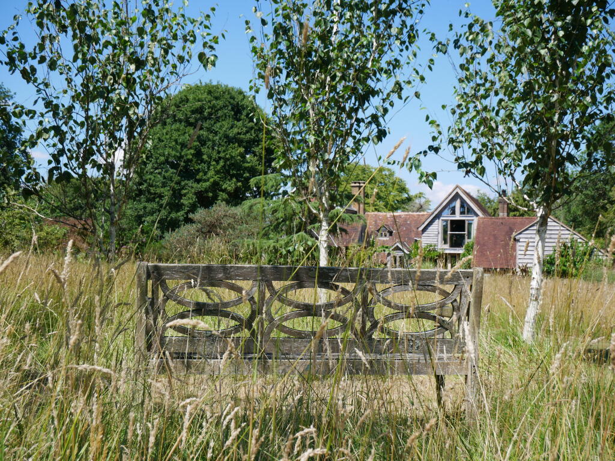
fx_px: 782
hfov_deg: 42.9
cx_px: 308
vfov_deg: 32.9
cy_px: 230
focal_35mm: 44
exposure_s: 1/320
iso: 200
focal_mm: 22
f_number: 7.1
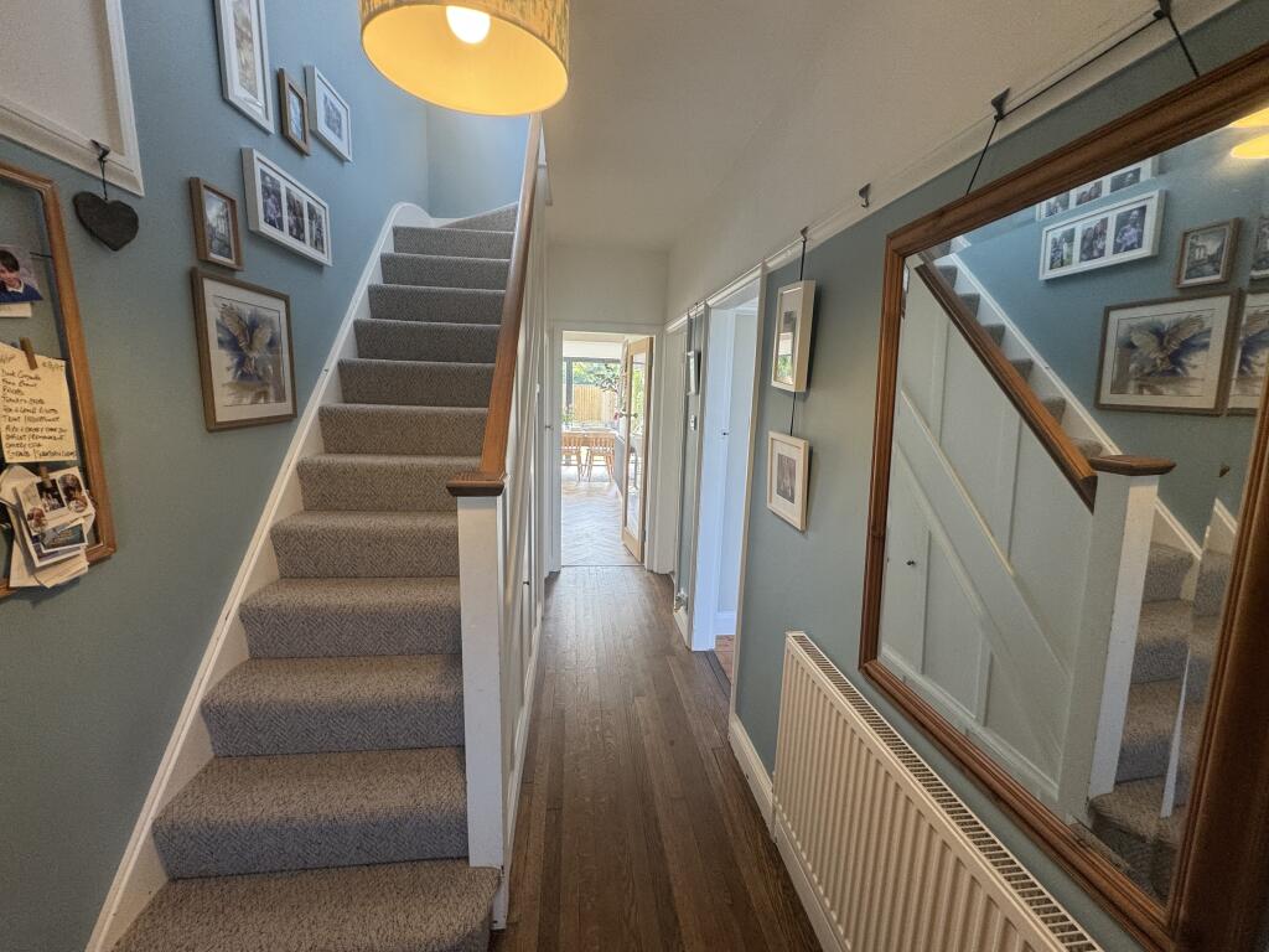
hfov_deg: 102.1
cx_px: 634
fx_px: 513
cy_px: 476
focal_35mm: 14
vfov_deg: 85.7
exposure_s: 1/100
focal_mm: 2.22
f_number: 2.2
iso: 100
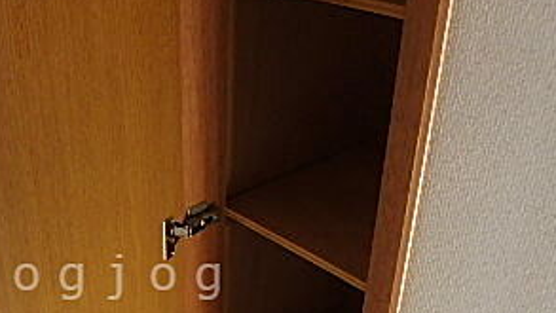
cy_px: 277
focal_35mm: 50
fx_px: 737
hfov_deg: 39.5
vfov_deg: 23.4
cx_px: 101
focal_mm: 3.7
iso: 200
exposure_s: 1/30
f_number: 3.5
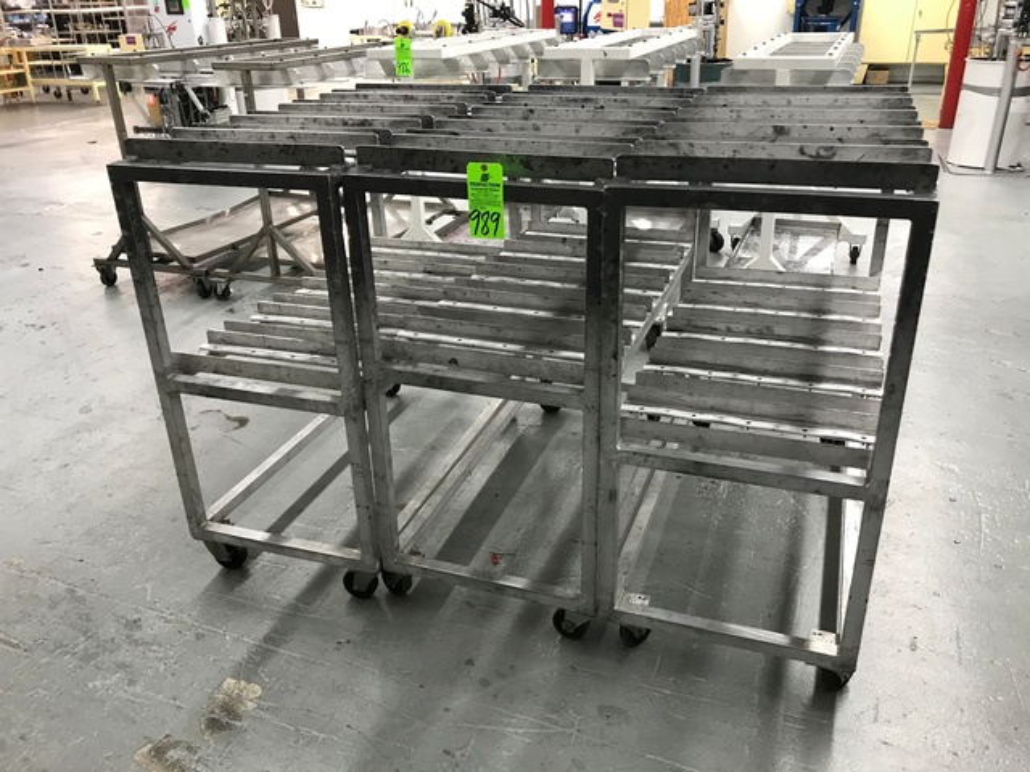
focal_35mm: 28
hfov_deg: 63.4
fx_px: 833
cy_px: 386
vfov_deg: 49.7
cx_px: 515
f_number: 1.8
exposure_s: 1/24
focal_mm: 3.99
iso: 32
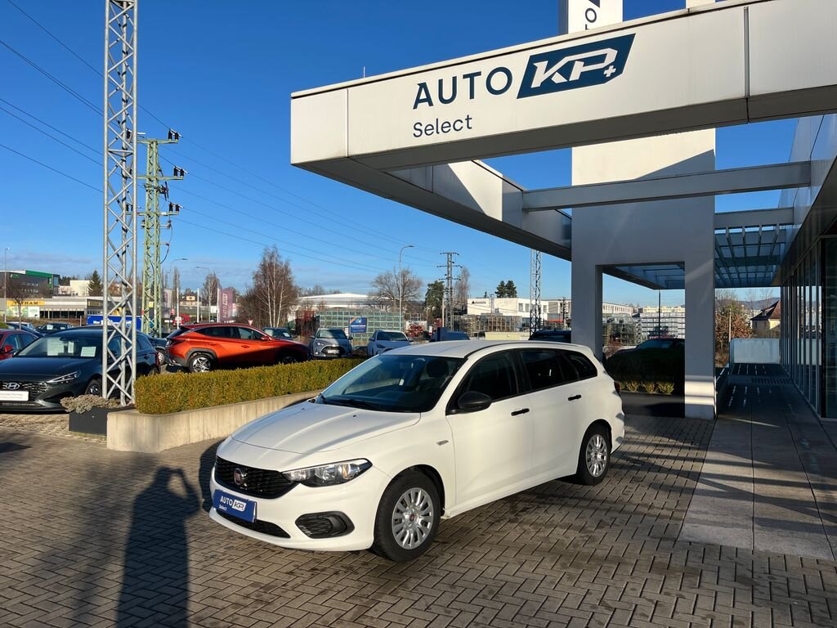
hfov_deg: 67.3
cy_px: 314
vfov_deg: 53.1
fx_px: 629
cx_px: 418
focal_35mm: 26
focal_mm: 5.1
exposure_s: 1/2179
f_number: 1.6
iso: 50
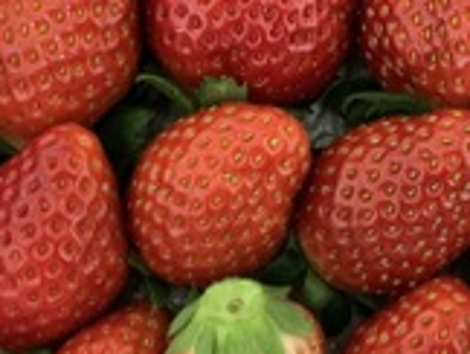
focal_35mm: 77
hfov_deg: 25.2
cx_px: 313
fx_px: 1047
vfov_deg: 19.0
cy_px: 75
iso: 640
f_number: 1.8
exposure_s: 1/30
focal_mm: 4.25
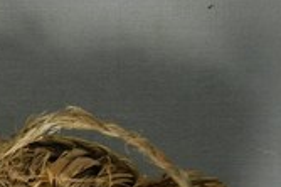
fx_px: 1567
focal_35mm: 201
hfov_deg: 9.8
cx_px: -212
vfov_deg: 6.7
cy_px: 297
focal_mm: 35
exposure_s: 1/5
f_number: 10
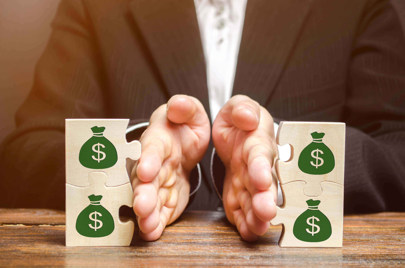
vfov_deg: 18.8
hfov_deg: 28.1
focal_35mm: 72
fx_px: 808
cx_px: 202
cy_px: 134
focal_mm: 48
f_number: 5.6
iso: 100
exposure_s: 1/160
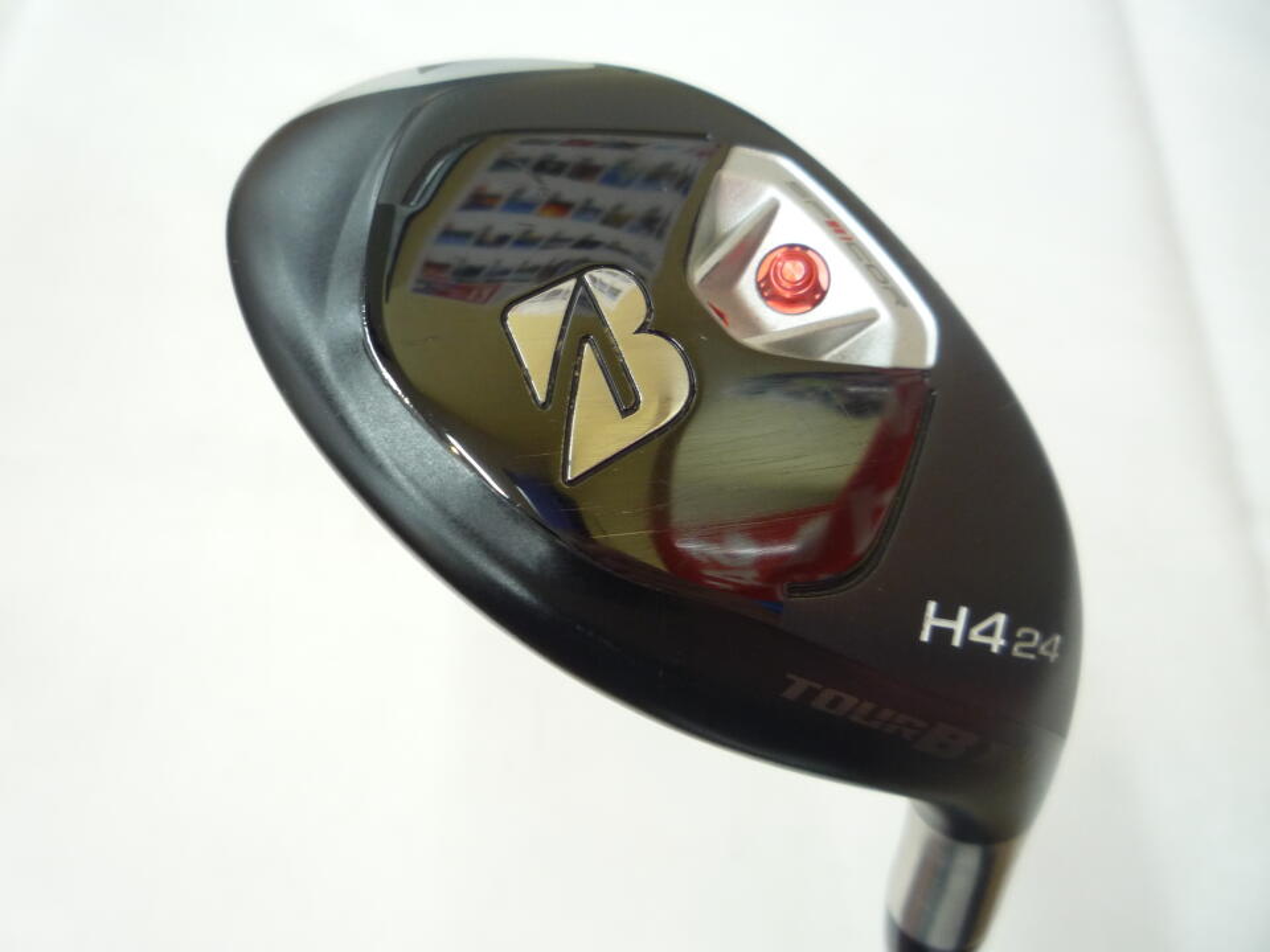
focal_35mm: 30
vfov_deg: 46.8
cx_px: 635
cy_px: 476
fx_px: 1101
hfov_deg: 60.0
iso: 200
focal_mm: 5.2
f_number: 3.3
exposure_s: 1/30
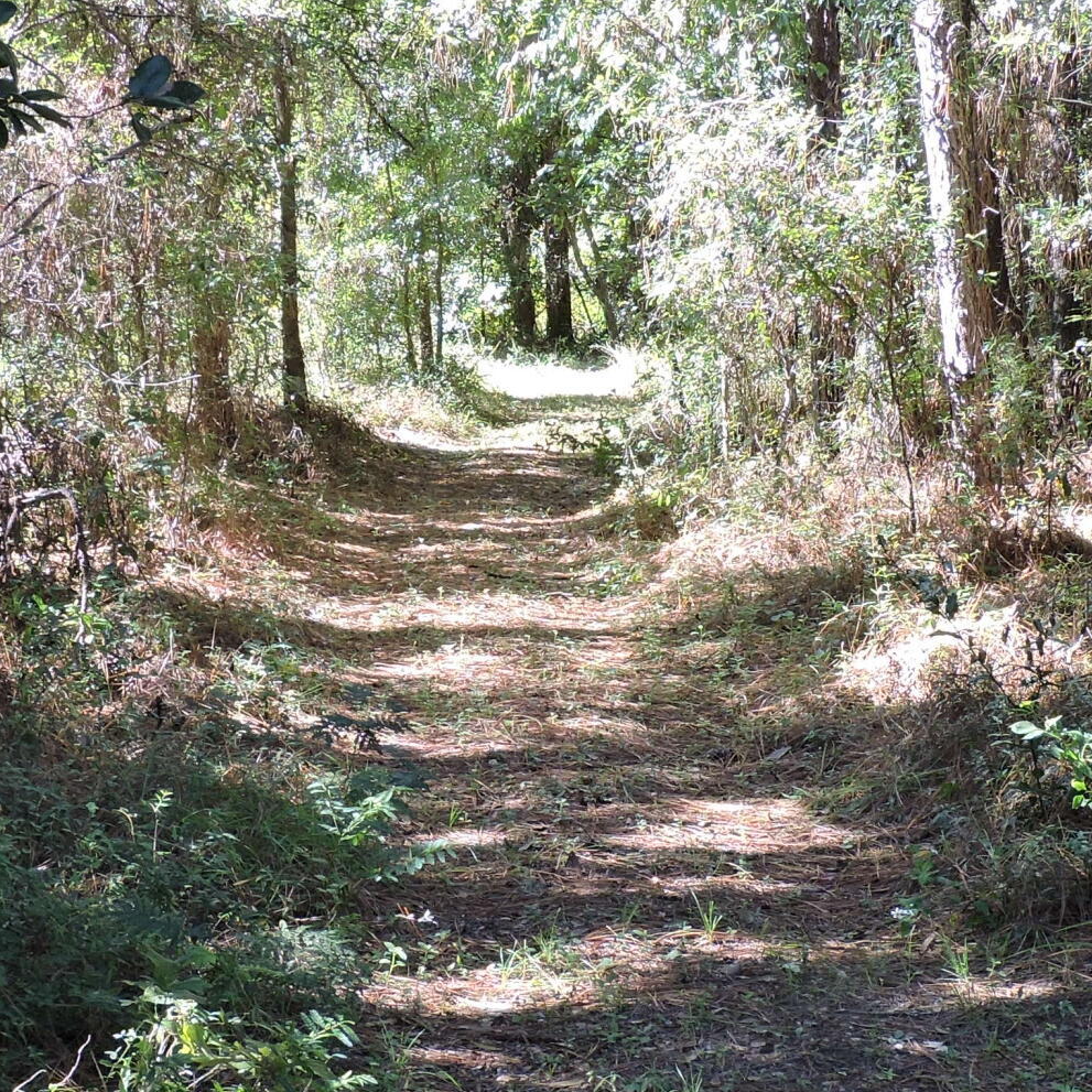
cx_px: 559
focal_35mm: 107
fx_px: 3819
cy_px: 560
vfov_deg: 16.3
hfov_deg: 16.3
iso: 100
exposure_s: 1/50
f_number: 3.3
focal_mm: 7.1
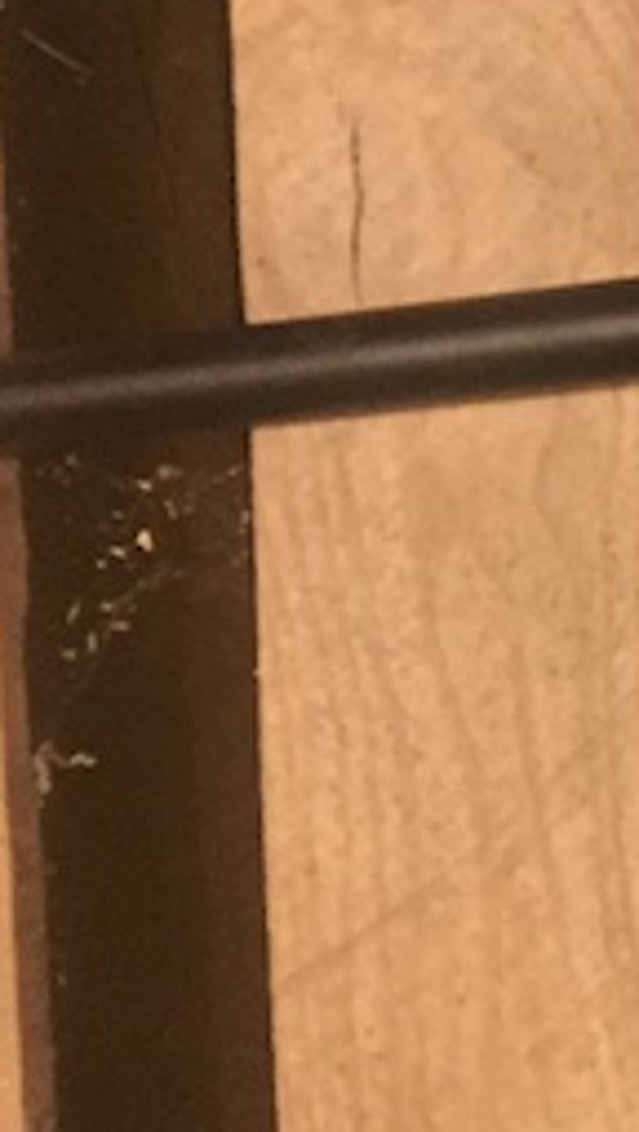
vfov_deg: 21.5
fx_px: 2973
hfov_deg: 10.5
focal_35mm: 99
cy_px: 417
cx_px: 1531
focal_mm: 4.15
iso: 500
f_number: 2.2
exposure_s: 1/15
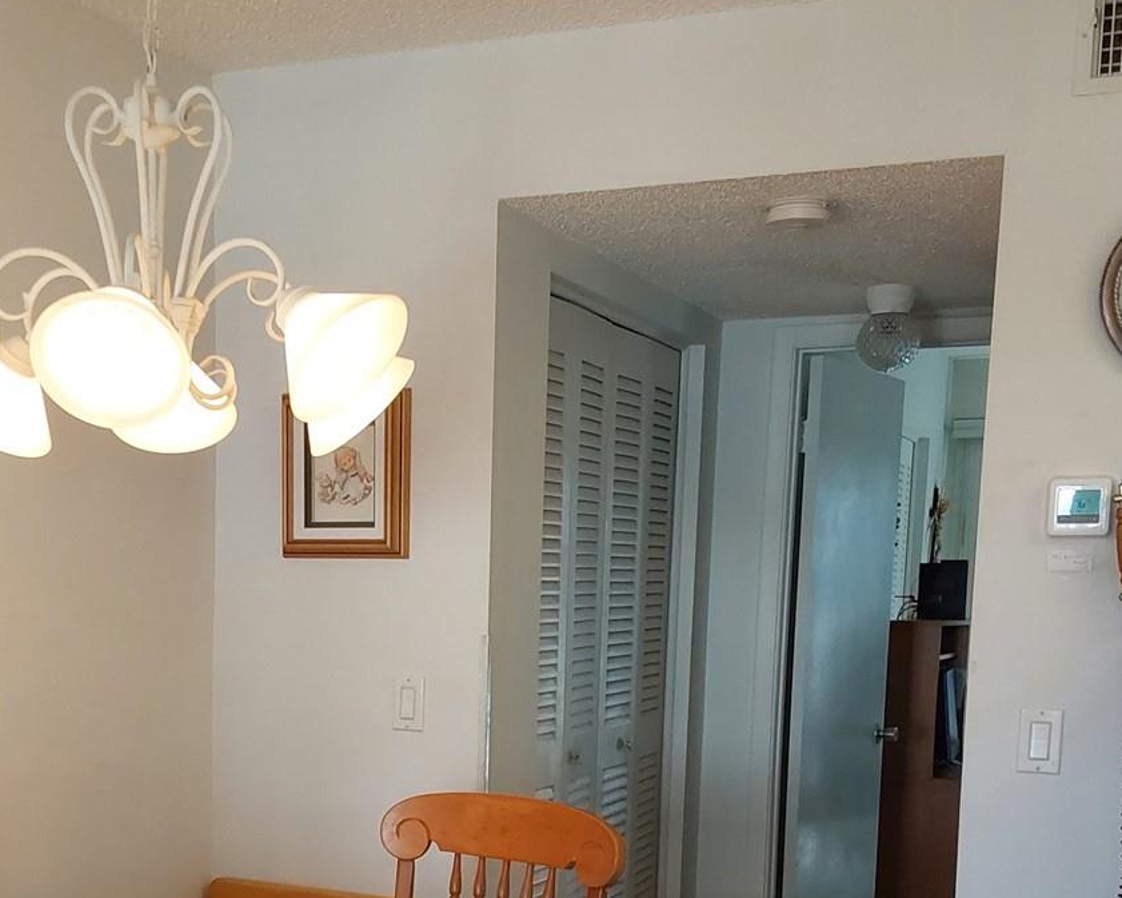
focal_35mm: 52
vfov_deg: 28.3
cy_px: 766
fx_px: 1727
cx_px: 360
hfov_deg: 35.6
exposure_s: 1/60
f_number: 1.9
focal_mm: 2.91
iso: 64
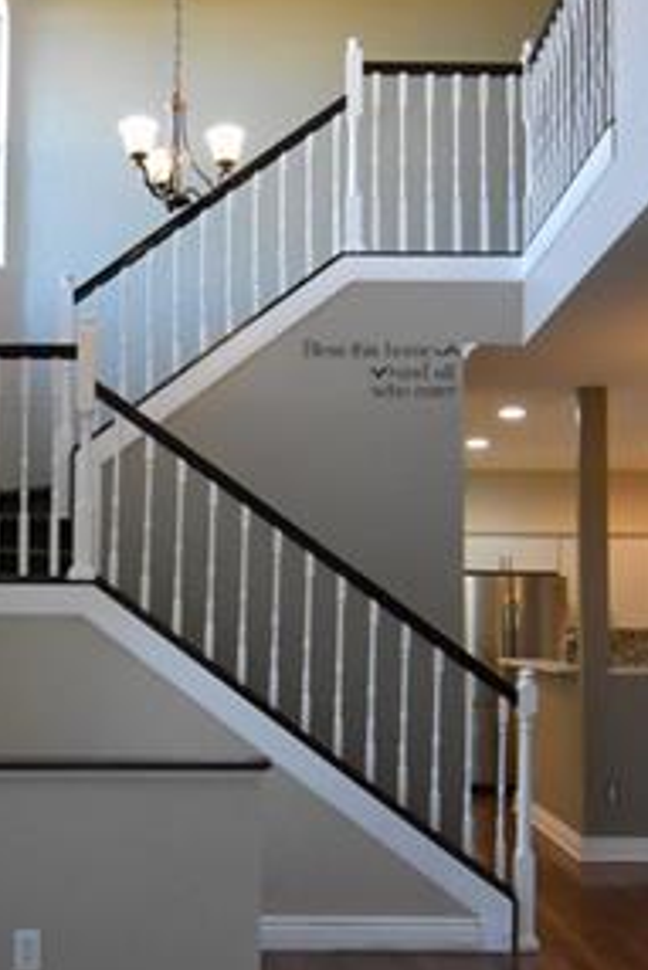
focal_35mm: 44
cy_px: 549
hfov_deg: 30.2
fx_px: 1196
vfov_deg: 44.1
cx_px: 254
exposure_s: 1/50
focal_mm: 11
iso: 2500
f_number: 10
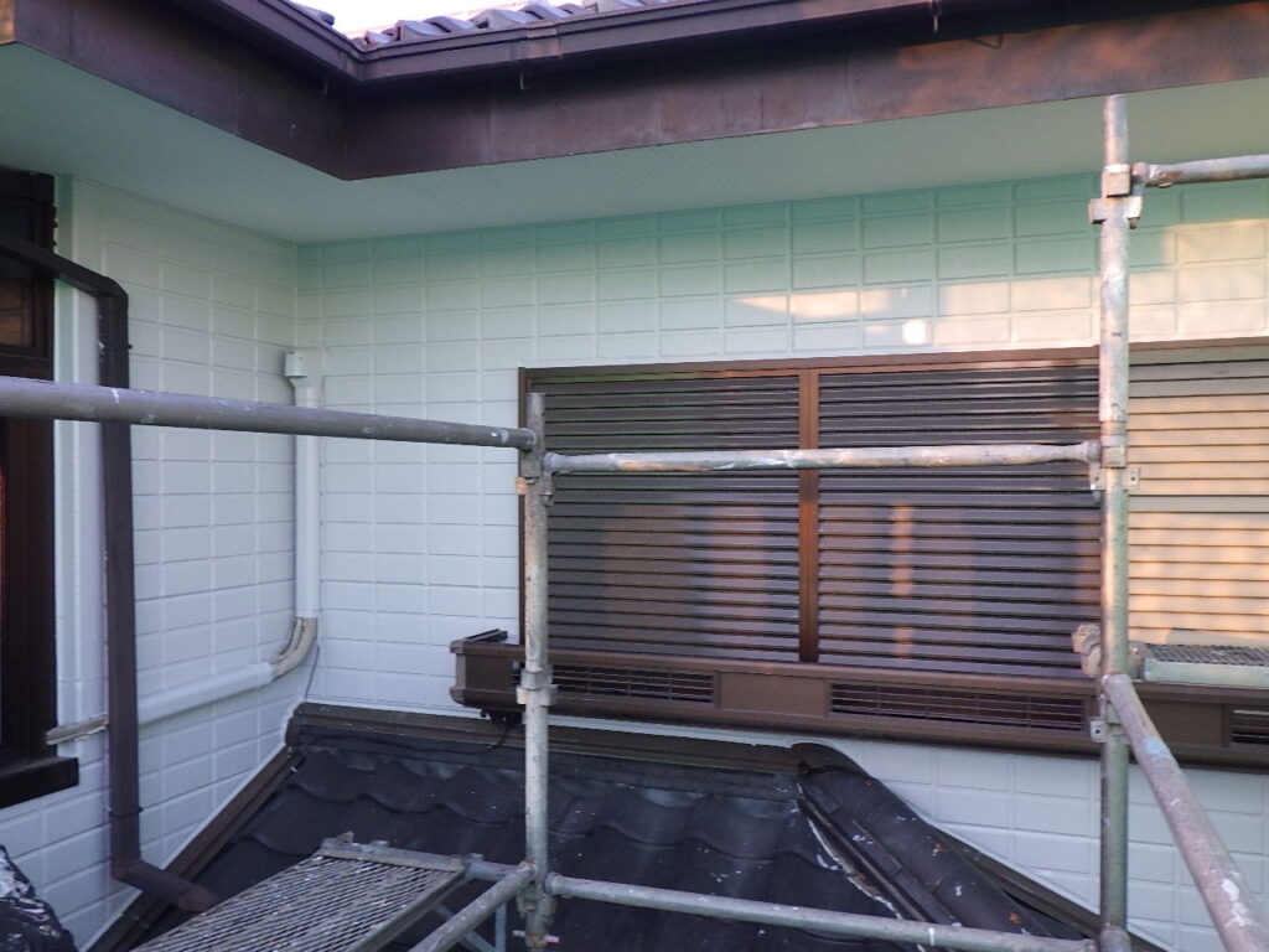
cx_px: 634
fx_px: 1026
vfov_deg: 49.7
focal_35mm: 28
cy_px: 476
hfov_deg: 63.4
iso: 160
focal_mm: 5
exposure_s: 1/60
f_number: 3.5
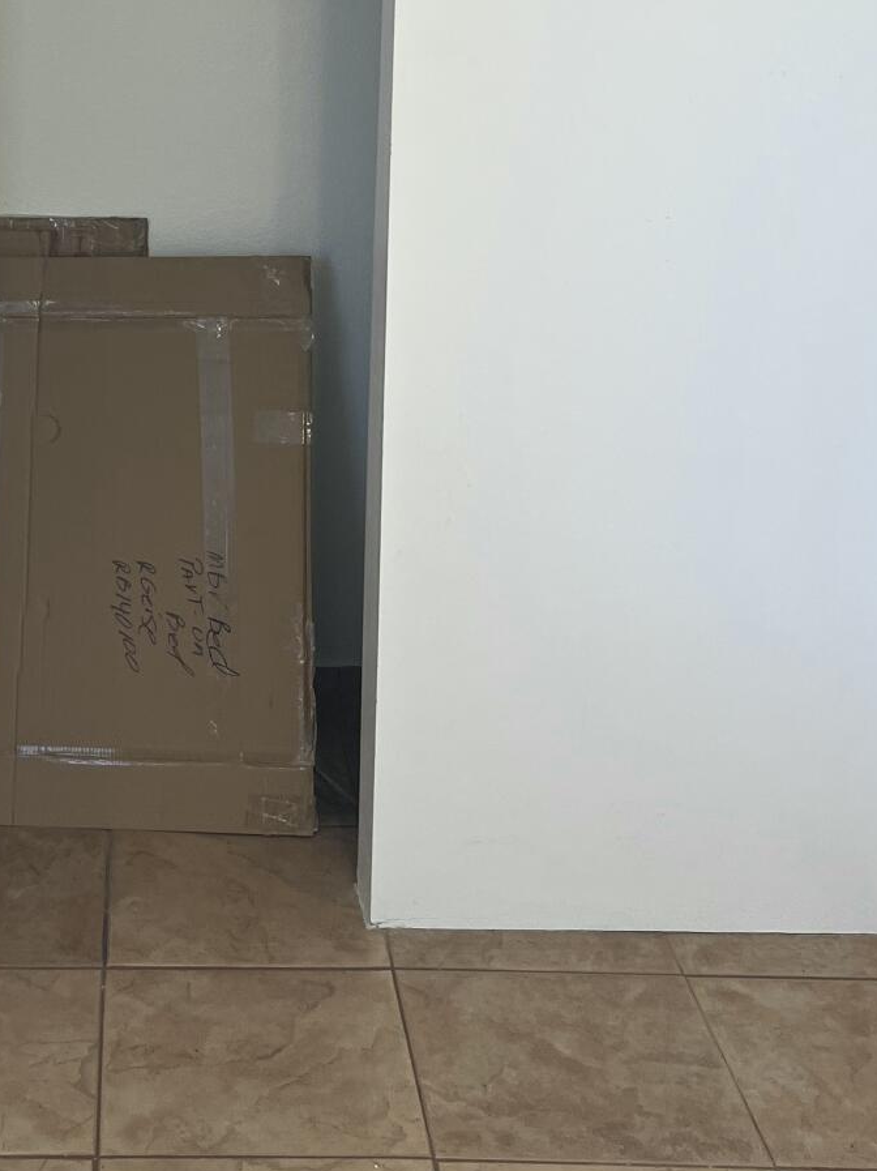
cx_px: 68
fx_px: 1961
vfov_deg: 32.1
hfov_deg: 24.4
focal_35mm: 58
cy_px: 197
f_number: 1.5
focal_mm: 5.7
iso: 125
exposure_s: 1/120
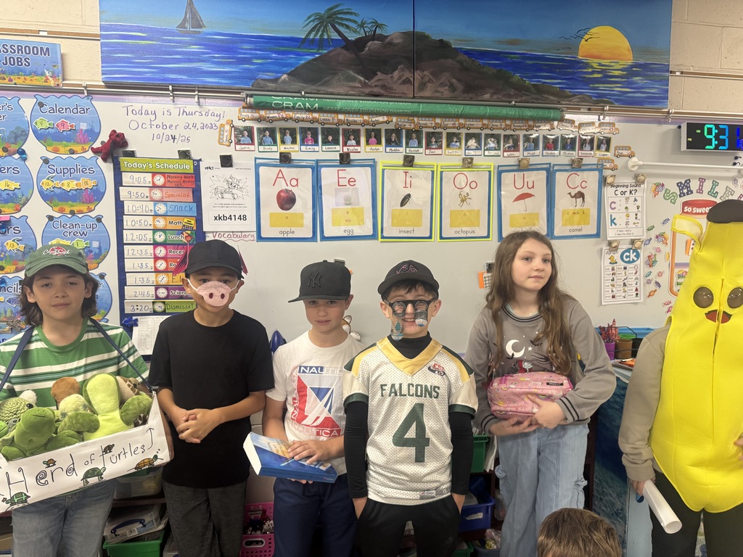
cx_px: 372
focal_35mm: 24
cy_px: 278
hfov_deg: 71.6
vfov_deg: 56.8
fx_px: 515
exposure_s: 1/60
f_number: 1.78
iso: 250
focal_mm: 6.76
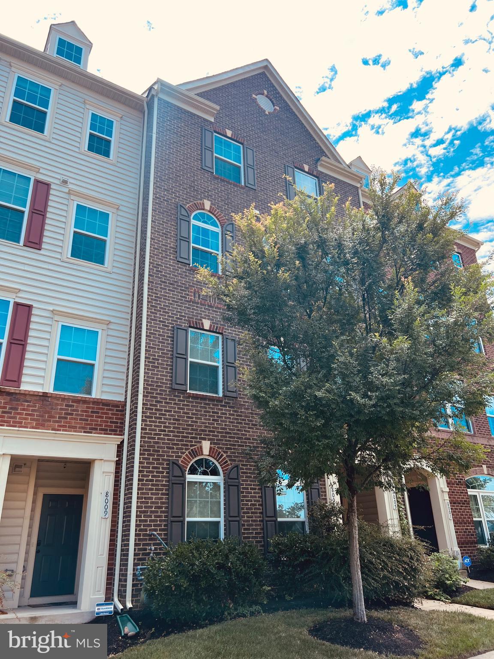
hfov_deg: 53.1
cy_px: 330
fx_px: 495
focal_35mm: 26
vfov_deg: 67.3
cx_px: 247
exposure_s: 1/1224
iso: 50
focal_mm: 5.7
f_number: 1.5
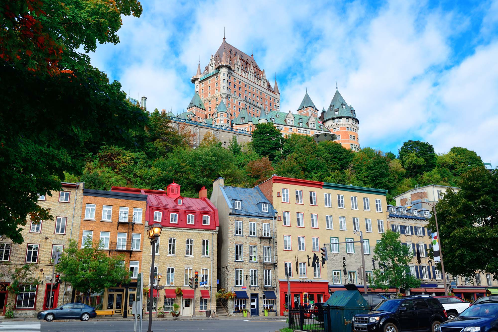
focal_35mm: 32
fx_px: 443
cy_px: 166
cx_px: 249
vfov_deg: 41.1
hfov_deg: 58.7
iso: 100
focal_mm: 32
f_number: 8
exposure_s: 1/160
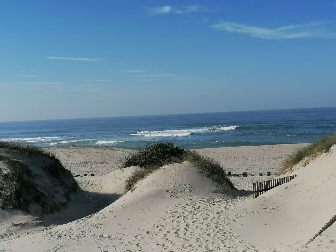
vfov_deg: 28.6
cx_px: 168
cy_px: 126
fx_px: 495
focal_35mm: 51
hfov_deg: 37.5
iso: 50
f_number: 1.8
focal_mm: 4.75
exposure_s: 1/2188
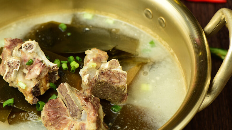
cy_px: 66
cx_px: 65
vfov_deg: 7.3
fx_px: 1027
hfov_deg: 12.9
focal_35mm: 167
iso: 125
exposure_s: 1/160
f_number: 10
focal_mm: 105
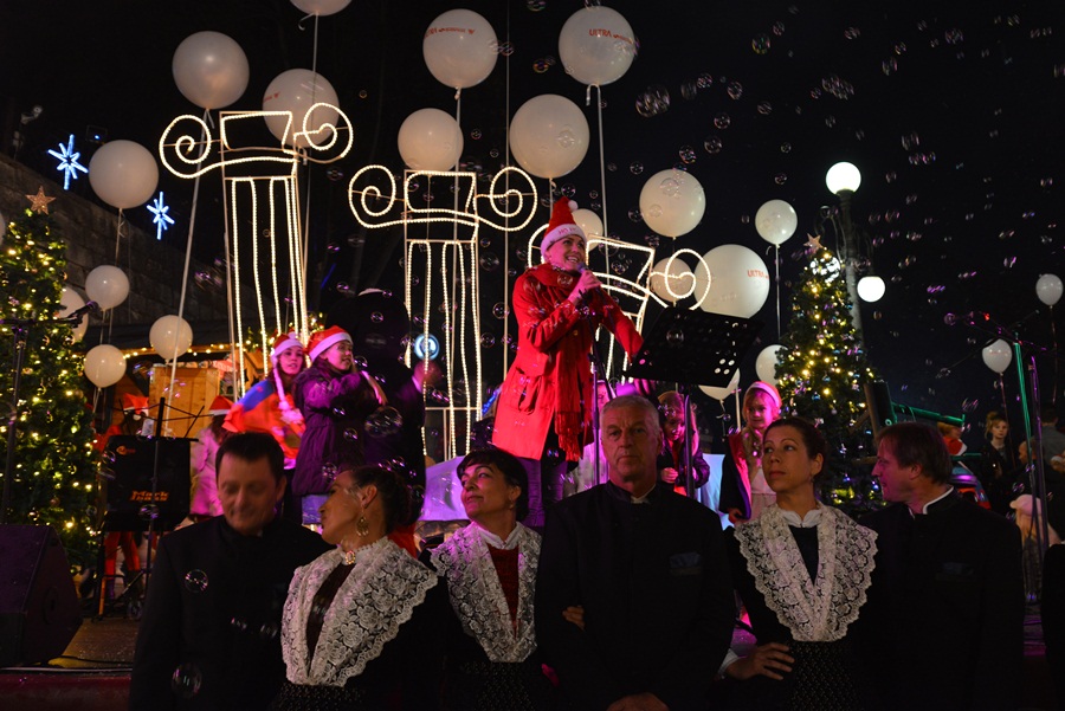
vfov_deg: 37.9
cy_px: 356
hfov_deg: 54.4
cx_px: 532
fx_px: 1036
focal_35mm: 35
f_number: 4
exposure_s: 1/25
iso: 1250
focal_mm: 35
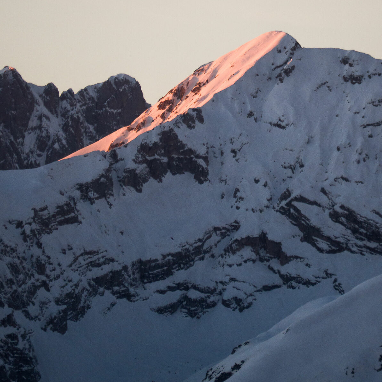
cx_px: 268
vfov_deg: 2.5
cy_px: 73
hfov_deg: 2.5
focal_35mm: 711
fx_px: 8877
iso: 400
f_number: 5.6
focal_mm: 200
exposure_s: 1/200
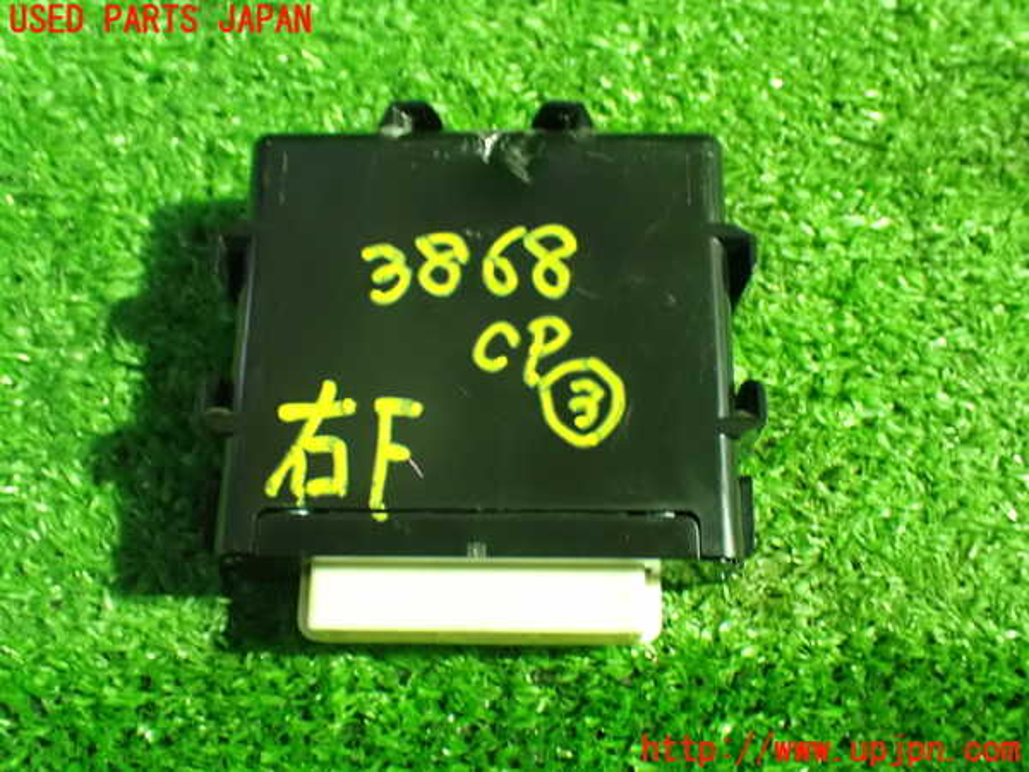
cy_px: 386
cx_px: 514
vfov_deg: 35.1
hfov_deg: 45.8
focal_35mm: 41
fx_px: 1219
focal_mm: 7.31
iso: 1600
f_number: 2.8
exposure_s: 1/20
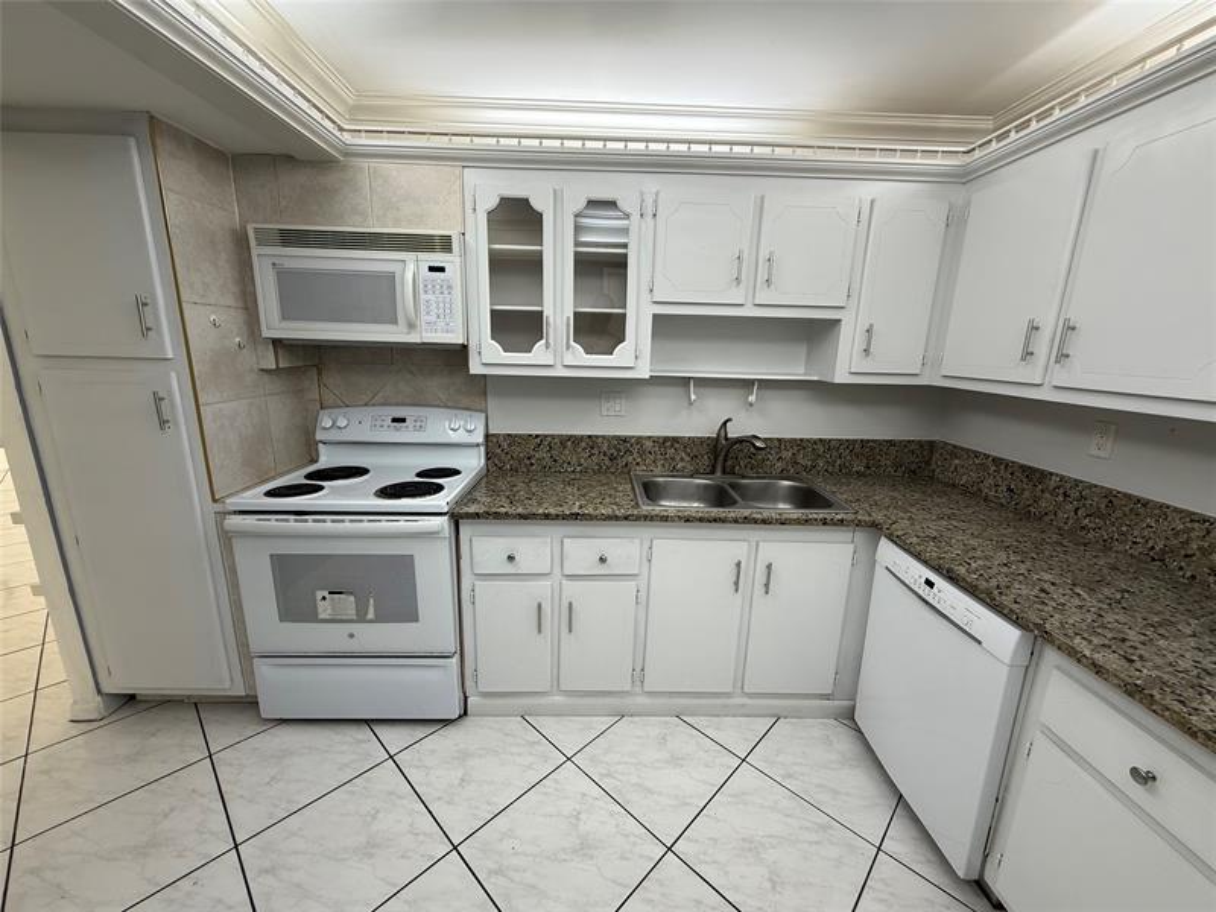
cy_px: 456
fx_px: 492
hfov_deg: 102.1
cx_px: 608
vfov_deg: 85.7
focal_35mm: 14
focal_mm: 2.22
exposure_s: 1/120
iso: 80
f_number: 2.2
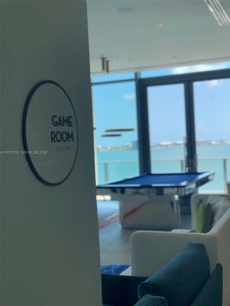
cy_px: 153
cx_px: 115
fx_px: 461
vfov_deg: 36.8
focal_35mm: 52
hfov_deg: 28.0
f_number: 2.4
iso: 16
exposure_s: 1/338
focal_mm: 6
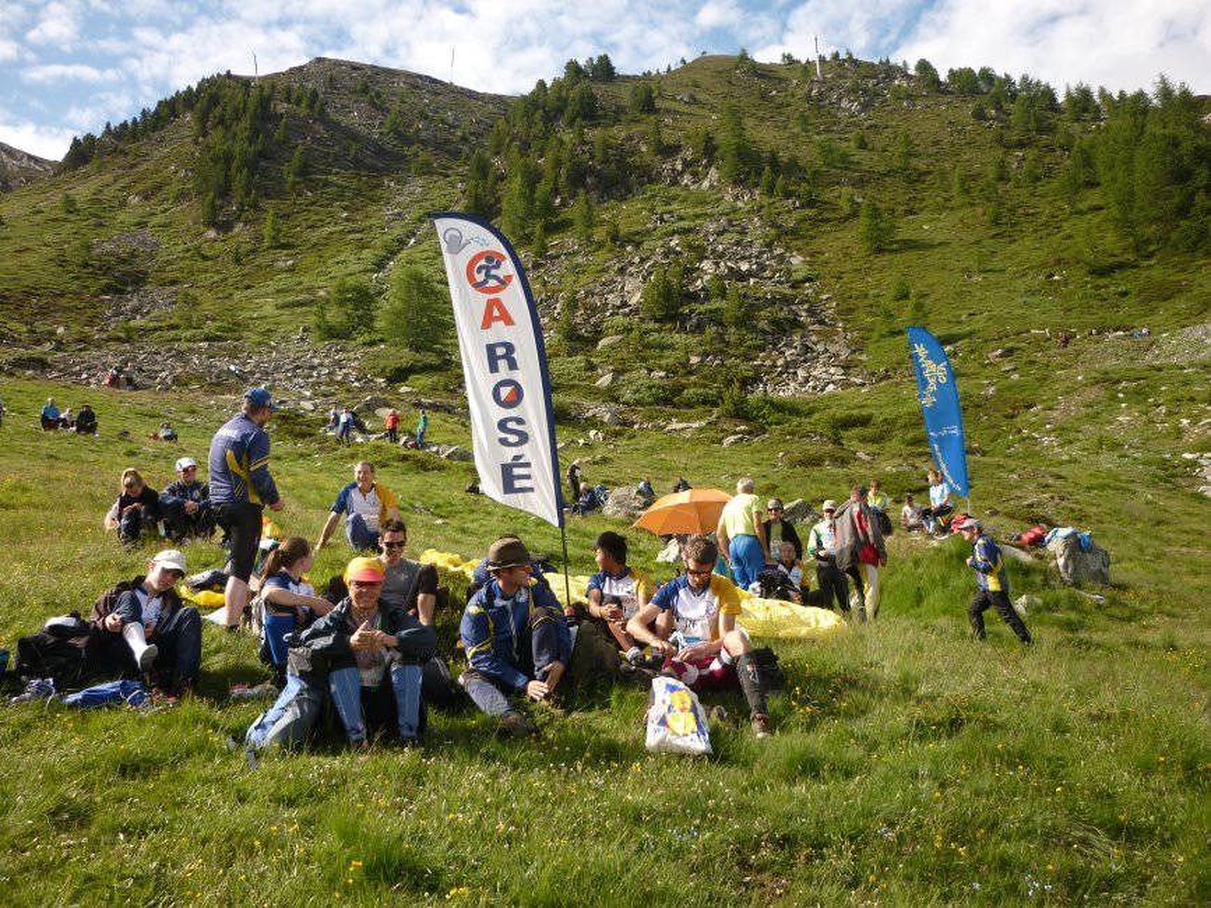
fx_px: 1154
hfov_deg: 55.4
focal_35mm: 33
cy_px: 454
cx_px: 606
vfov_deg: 42.9
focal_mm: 5.5
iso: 80
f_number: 2.8
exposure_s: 1/640
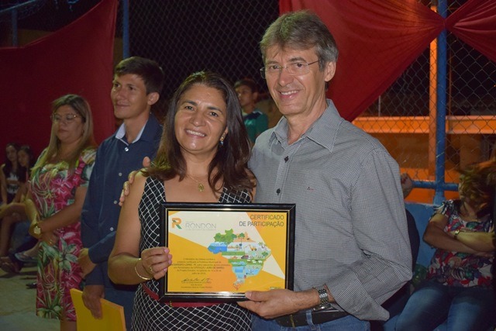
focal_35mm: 42
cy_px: 166
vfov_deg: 31.9
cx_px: 248
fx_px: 579
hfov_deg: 46.4
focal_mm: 28
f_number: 4.2
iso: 2800
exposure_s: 1/60
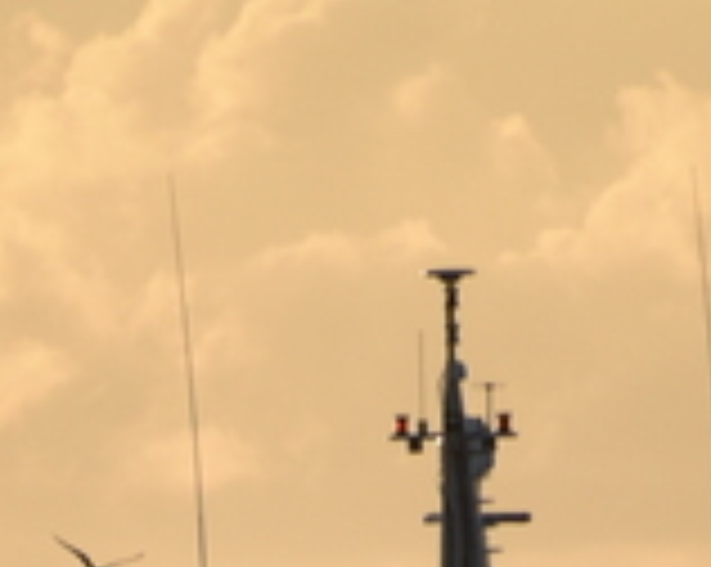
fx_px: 47940
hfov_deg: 0.8
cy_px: 1300
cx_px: 162
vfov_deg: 0.7
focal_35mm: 2281
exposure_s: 1/640
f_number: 5.6
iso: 180
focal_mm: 300
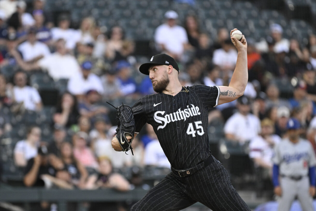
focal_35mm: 560
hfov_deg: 3.7
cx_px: 158
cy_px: 106
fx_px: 4915
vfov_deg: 2.5
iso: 5000
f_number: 6.3
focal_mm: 560
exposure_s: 1/2000
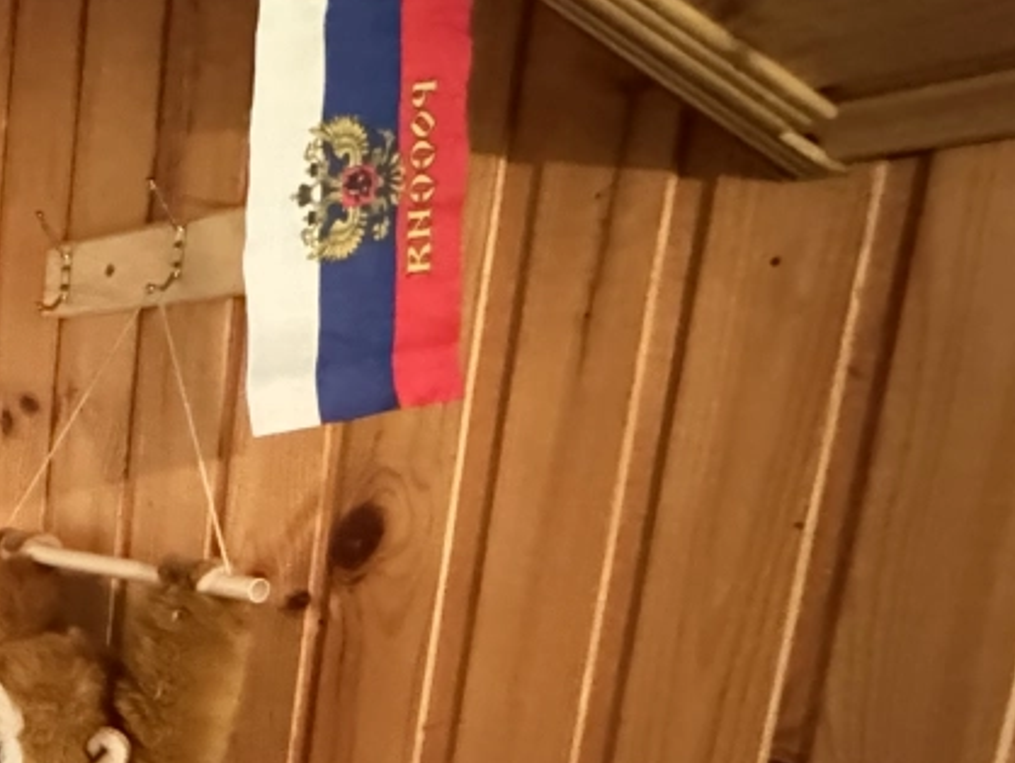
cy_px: 650
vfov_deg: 33.0
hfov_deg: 28.7
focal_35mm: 42
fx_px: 1232
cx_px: -505
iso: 2500
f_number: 2.2
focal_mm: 2.22
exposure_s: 1/25
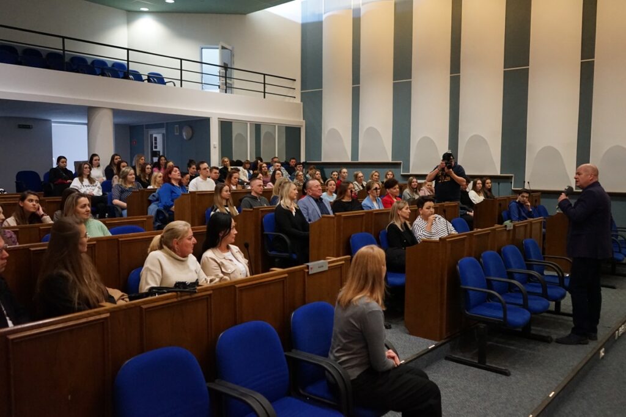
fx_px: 522
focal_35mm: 30
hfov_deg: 61.9
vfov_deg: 43.6
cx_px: 313
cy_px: 208
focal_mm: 30
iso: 5000
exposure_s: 1/160
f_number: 3.5
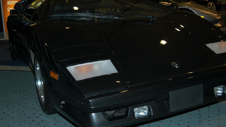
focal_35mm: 44
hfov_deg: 46.4
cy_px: 50
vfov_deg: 27.0
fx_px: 264
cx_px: 119
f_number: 5
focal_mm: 24
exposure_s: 1/60
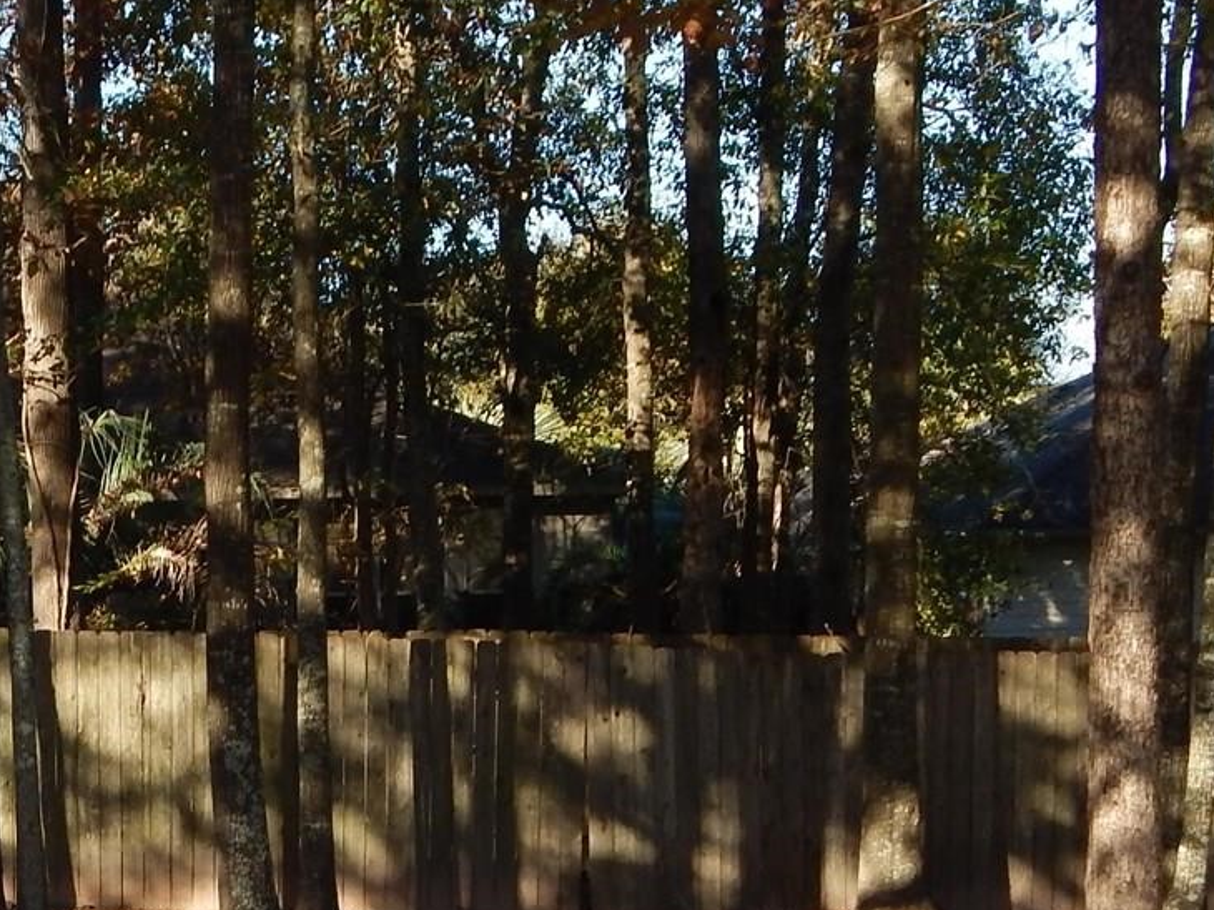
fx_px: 3050
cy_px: 892
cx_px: -55
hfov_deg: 21.6
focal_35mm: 87
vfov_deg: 16.6
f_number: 3.2
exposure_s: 1/400
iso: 125
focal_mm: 5.6
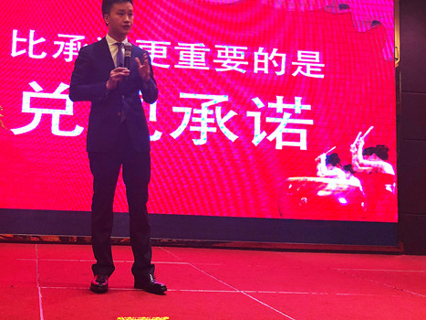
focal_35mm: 48
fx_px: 591
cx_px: 118
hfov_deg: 38.8
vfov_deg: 30.1
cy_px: 110
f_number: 1.8
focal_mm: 3.99
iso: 40
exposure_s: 1/30
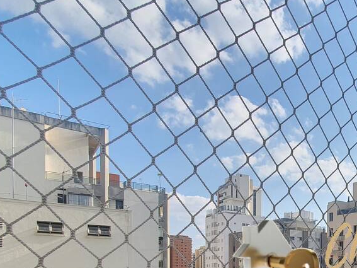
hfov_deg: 48.2
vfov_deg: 38.4
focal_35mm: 33
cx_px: 336
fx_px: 340
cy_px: 264
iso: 50
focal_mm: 1.8
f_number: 2.2
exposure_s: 1/844
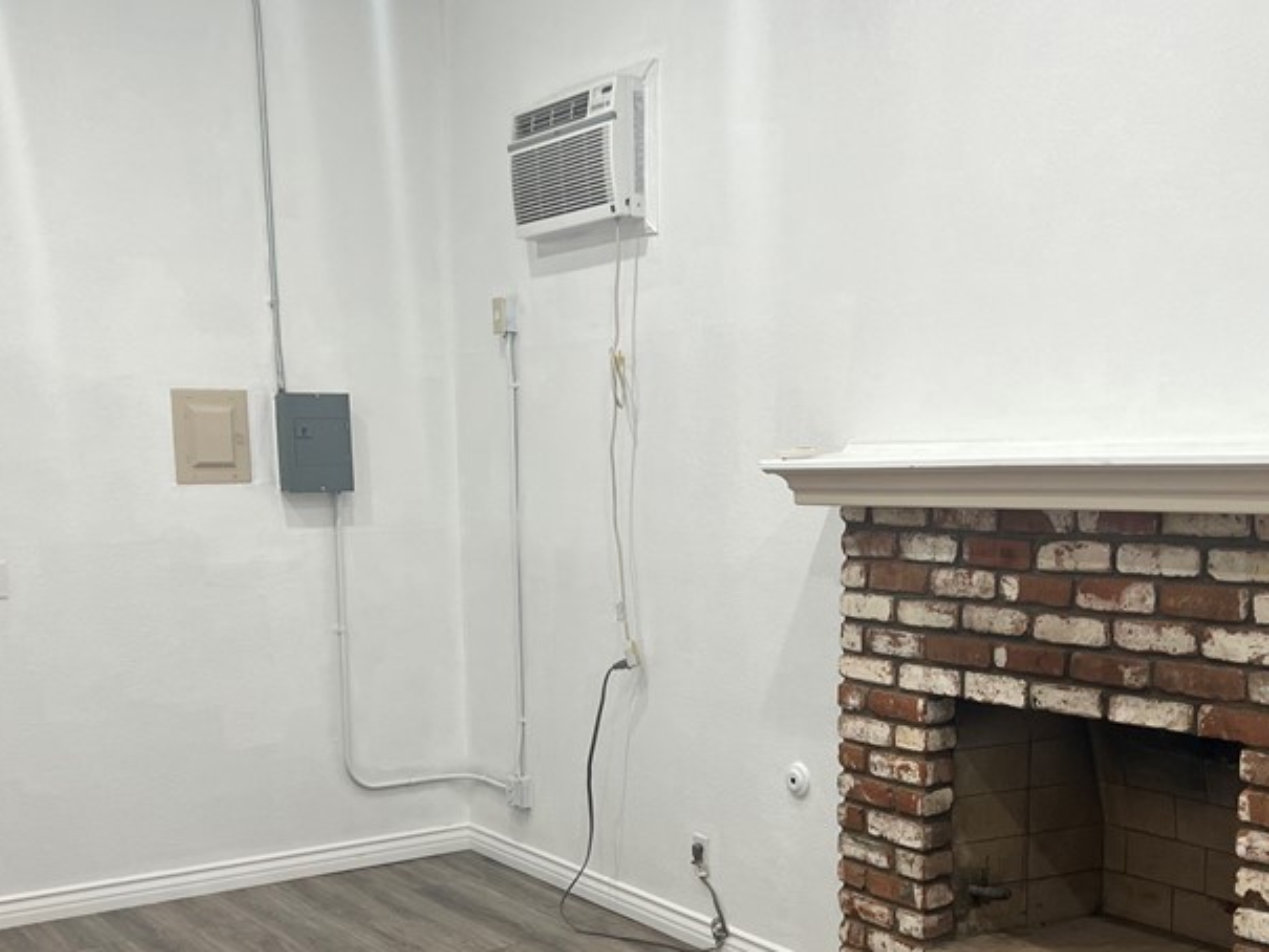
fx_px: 1613
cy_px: 755
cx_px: 623
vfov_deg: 32.0
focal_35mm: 44
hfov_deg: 42.9
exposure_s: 1/60
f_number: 1.5
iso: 80
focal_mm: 5.7
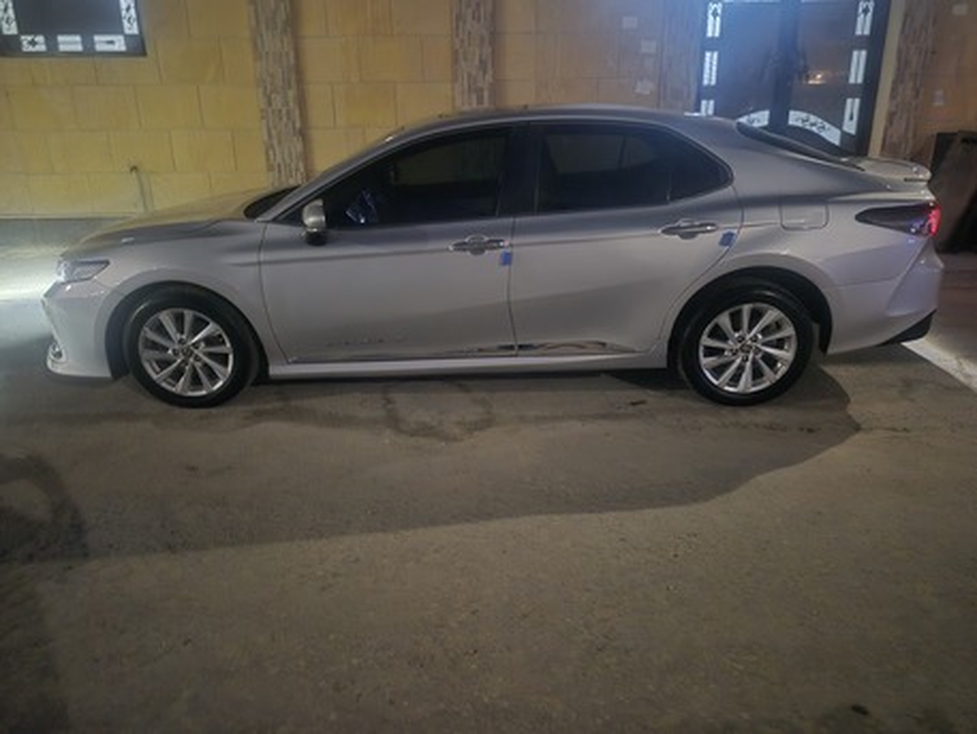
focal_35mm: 23
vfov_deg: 58.9
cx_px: 488
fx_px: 649
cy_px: 367
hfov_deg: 73.9
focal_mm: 5.4
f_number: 1.8
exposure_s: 1/16.7
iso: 3200
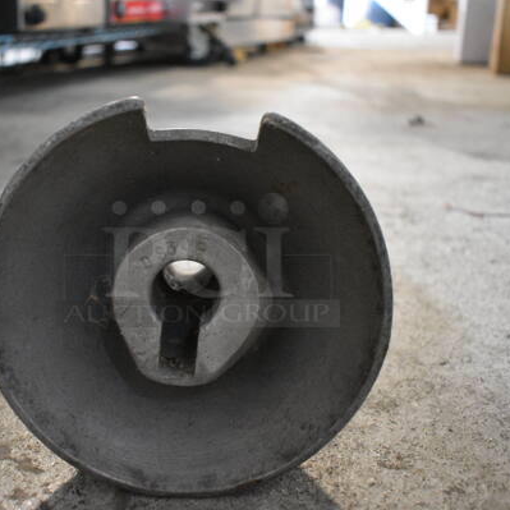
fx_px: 650
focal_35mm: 39
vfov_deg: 42.8
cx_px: 198
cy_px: 259
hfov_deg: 42.6
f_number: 3.5
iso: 4000
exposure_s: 1/125
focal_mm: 20
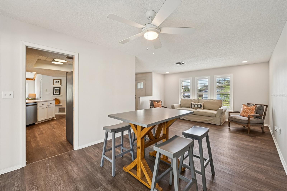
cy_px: 96
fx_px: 119
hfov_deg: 100.5
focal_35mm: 15
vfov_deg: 77.2
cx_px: 144
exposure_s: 1/40
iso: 400
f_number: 9
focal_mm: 15
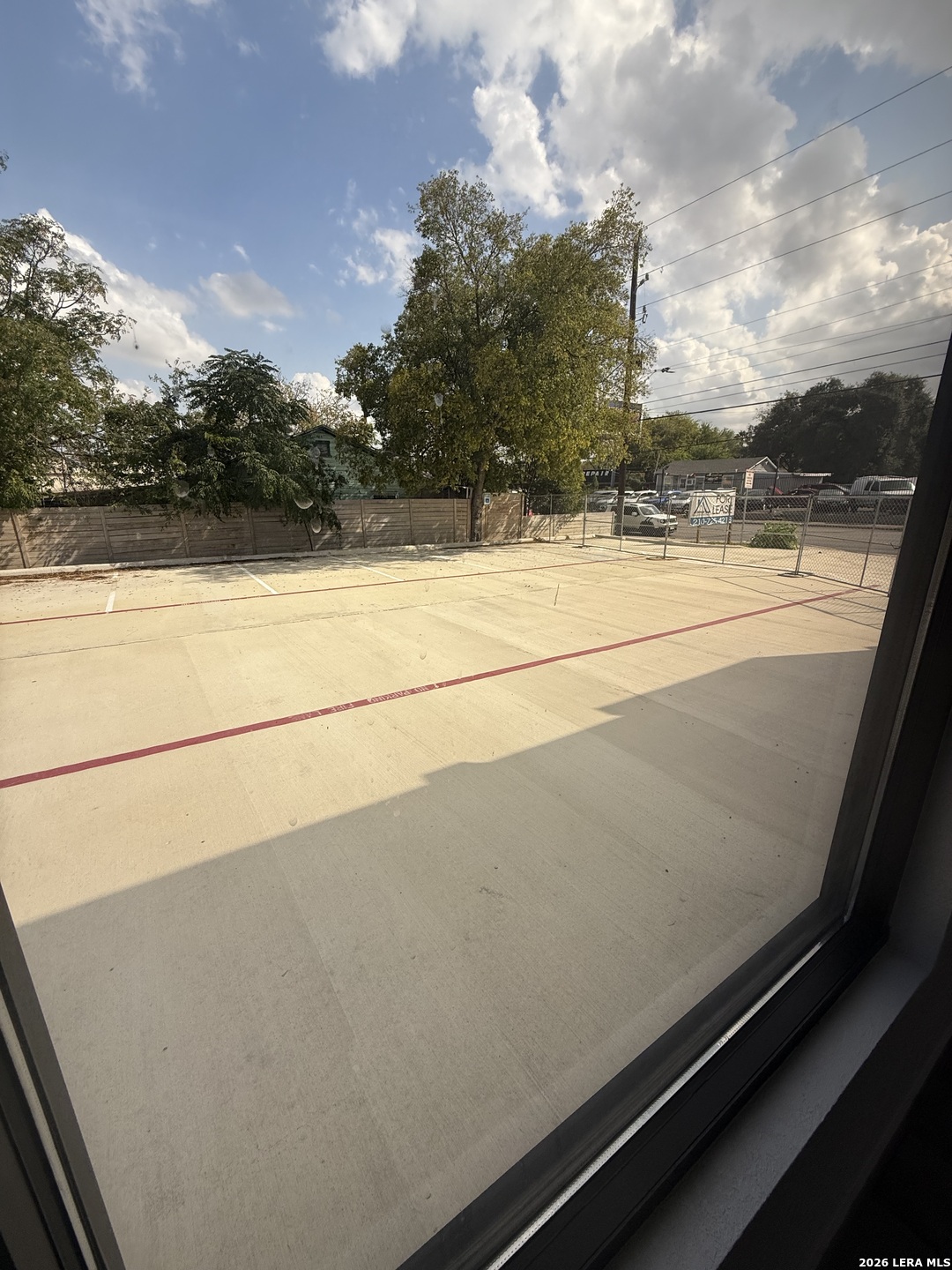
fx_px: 513
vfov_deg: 102.1
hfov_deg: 85.7
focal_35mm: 14
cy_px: 635
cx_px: 476
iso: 50
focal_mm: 2.22
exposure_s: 1/955
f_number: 2.2
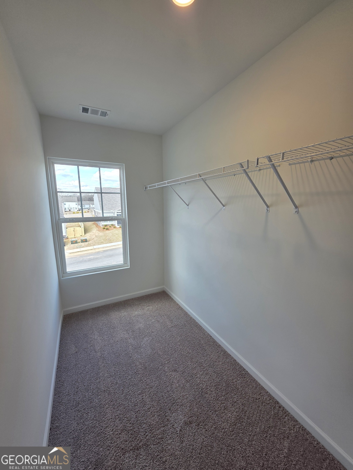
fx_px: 177
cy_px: 235
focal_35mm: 13
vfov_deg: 106.2
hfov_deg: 89.9
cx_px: 176
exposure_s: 1/120
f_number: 1.9
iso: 40
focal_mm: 2.2
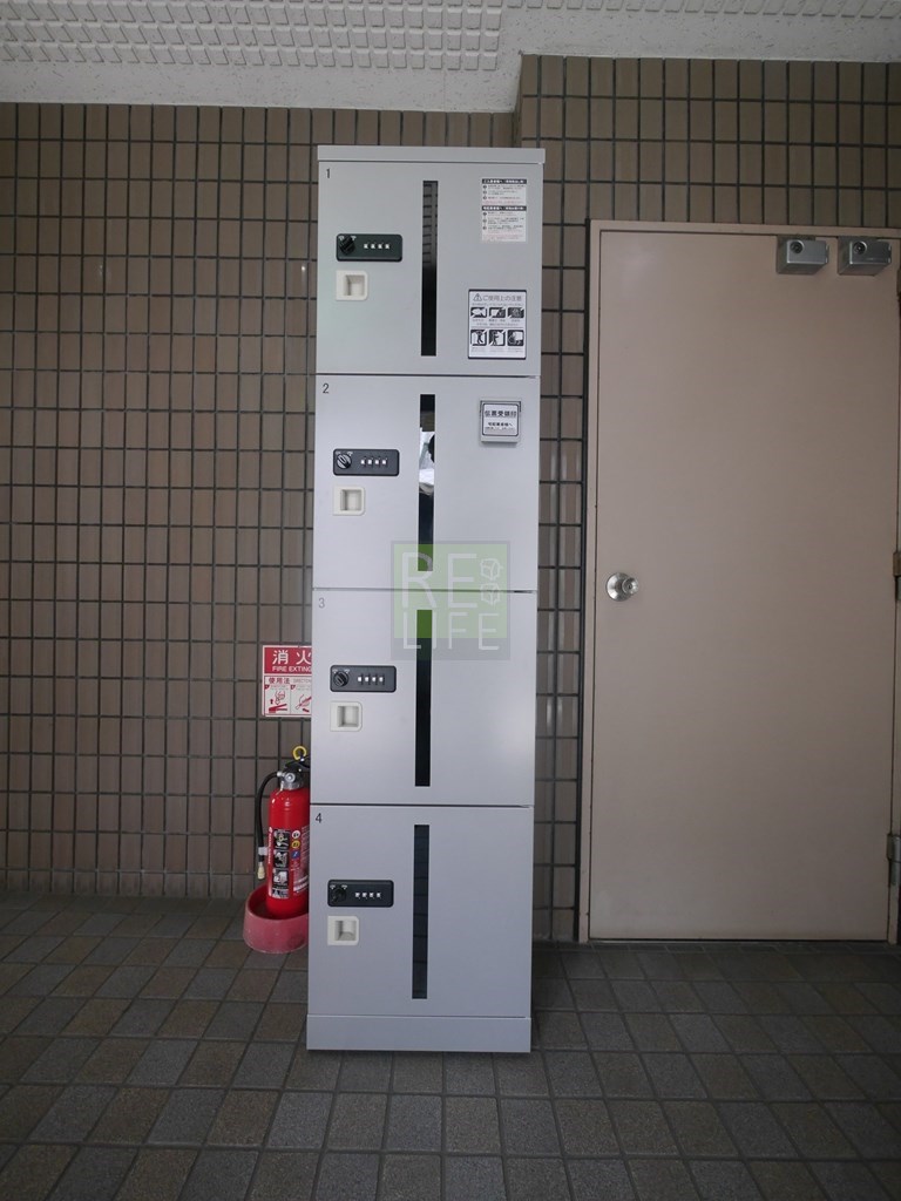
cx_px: 450
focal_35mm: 14
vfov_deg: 102.1
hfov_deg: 85.7
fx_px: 486
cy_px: 600
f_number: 4
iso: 1000
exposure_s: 1/60
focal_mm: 7
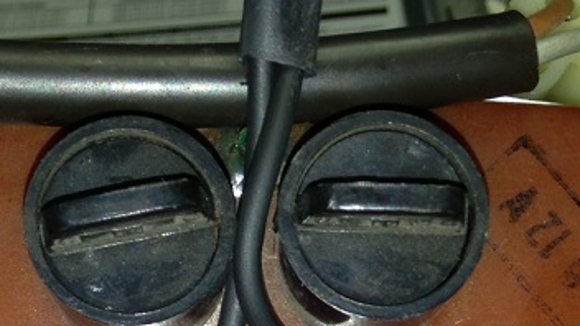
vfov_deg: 11.2
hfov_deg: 20.9
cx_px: 257
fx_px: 1569
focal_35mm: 102
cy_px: 561
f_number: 2.4
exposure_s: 1/45
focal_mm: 4.13
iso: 50
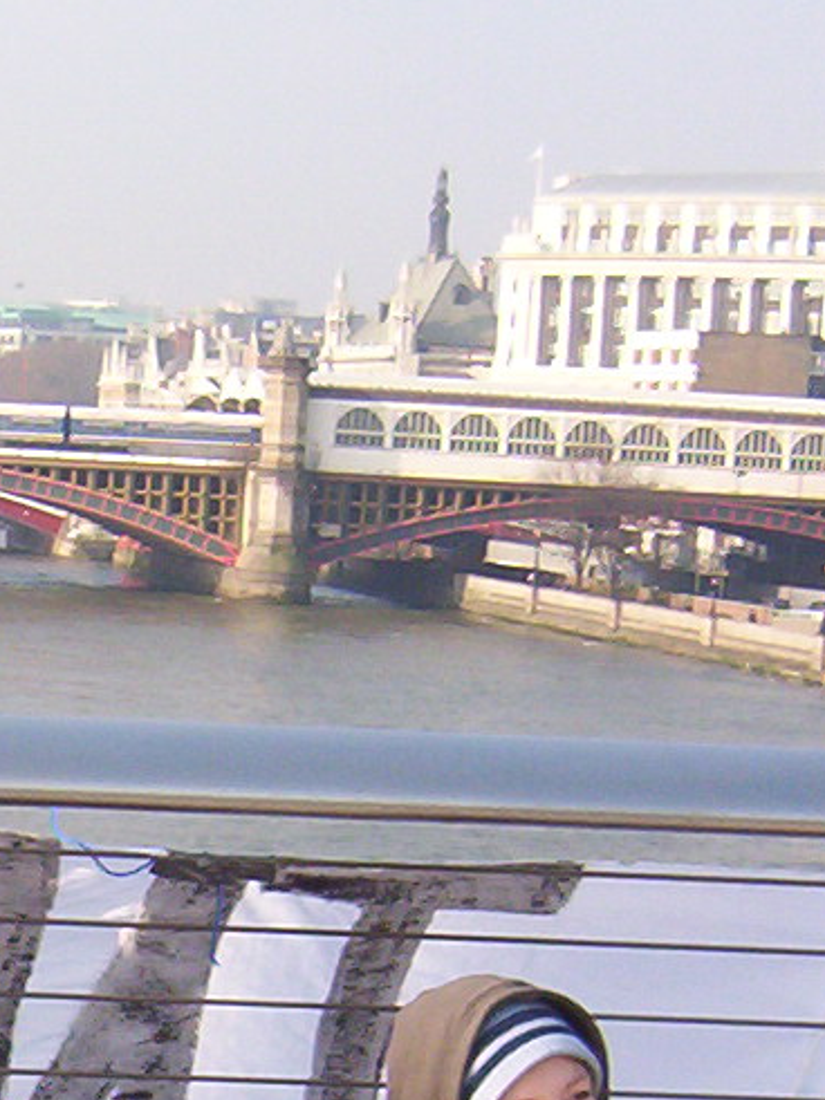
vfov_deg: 15.9
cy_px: 1237
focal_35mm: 120
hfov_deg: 11.8
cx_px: -435
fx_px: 3815
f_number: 5.24
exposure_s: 1/313
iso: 100
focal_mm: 5.54
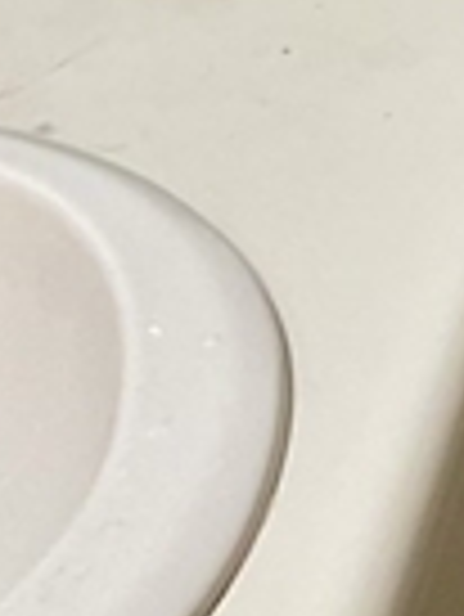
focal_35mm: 162
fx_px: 2891
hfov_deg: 8.6
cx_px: 1009
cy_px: -679
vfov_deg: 10.9
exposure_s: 1/60
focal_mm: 3
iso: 50
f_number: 1.8
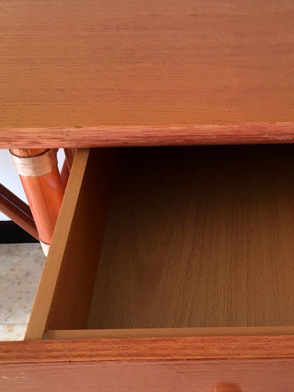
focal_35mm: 51
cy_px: 228
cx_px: 223
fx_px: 577
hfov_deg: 28.1
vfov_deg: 37.4
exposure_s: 1/33
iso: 100
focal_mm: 4.15
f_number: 2.2
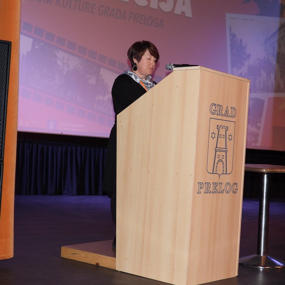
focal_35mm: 60
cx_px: 161
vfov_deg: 28.6
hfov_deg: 28.6
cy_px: 140
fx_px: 559
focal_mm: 9
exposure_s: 1/30
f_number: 3.2
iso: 200
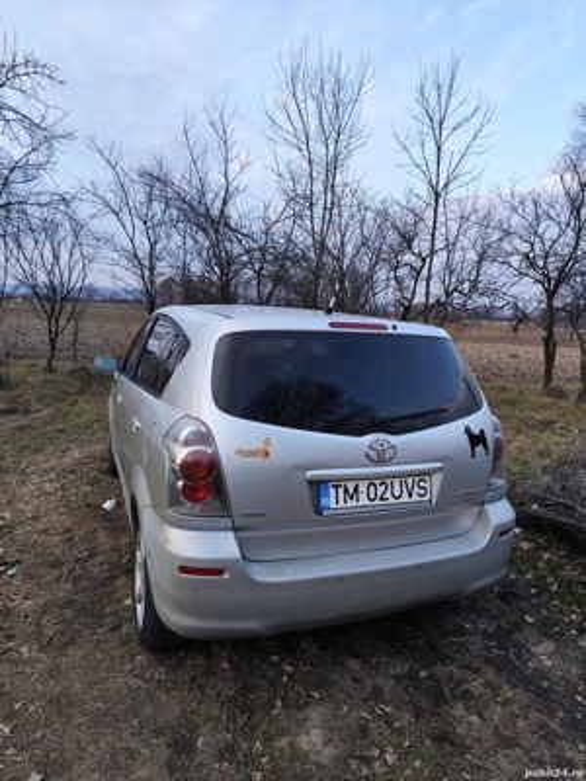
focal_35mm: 23
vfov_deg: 73.9
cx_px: 293
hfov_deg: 58.9
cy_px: 390
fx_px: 519
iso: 80
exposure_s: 1/100
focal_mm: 6.19
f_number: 1.65
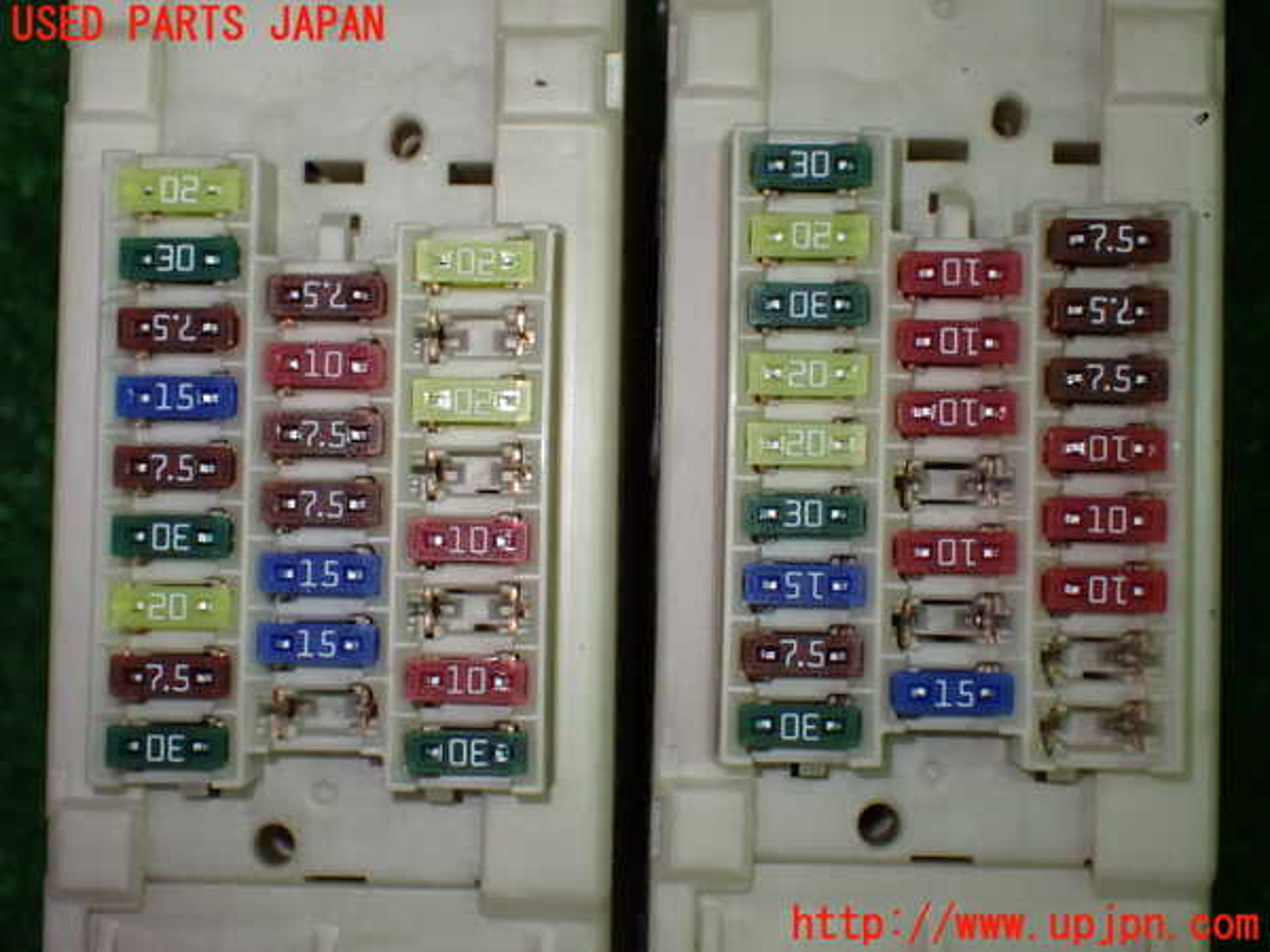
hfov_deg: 38.2
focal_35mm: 50
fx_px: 1834
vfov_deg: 29.1
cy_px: 476
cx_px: 635
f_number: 3.2
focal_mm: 9.01
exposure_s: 1/160
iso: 800
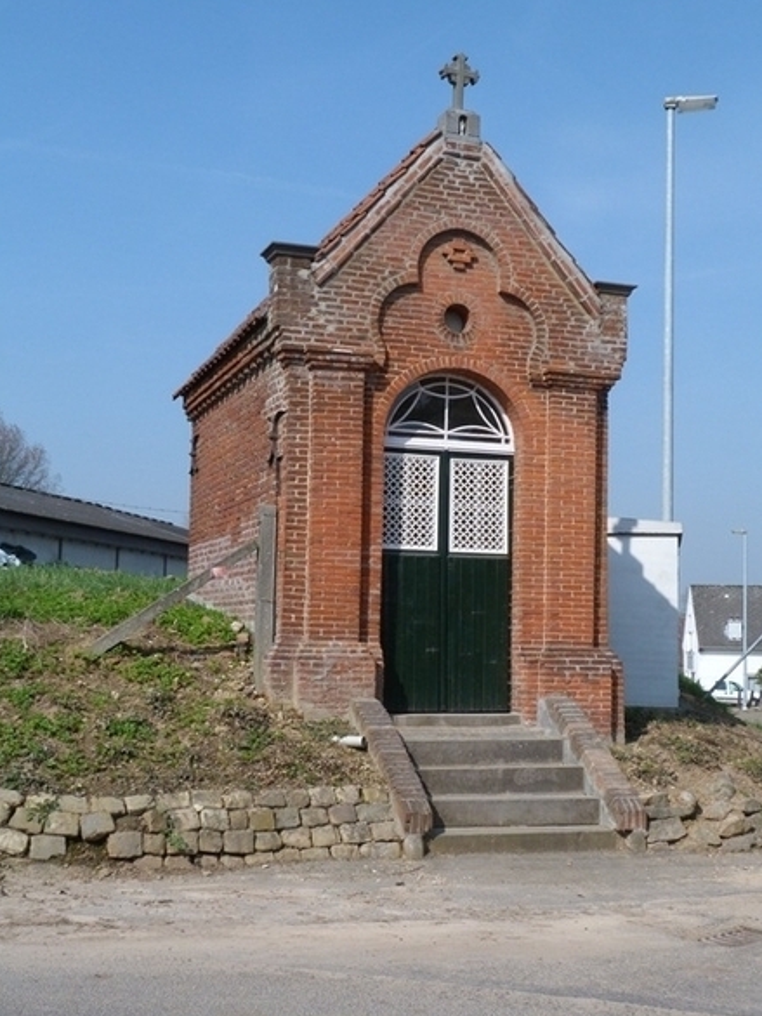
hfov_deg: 35.1
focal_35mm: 41
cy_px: 505
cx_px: 385
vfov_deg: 45.8
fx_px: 1203
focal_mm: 7.3
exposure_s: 1/320
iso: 80
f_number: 5.6
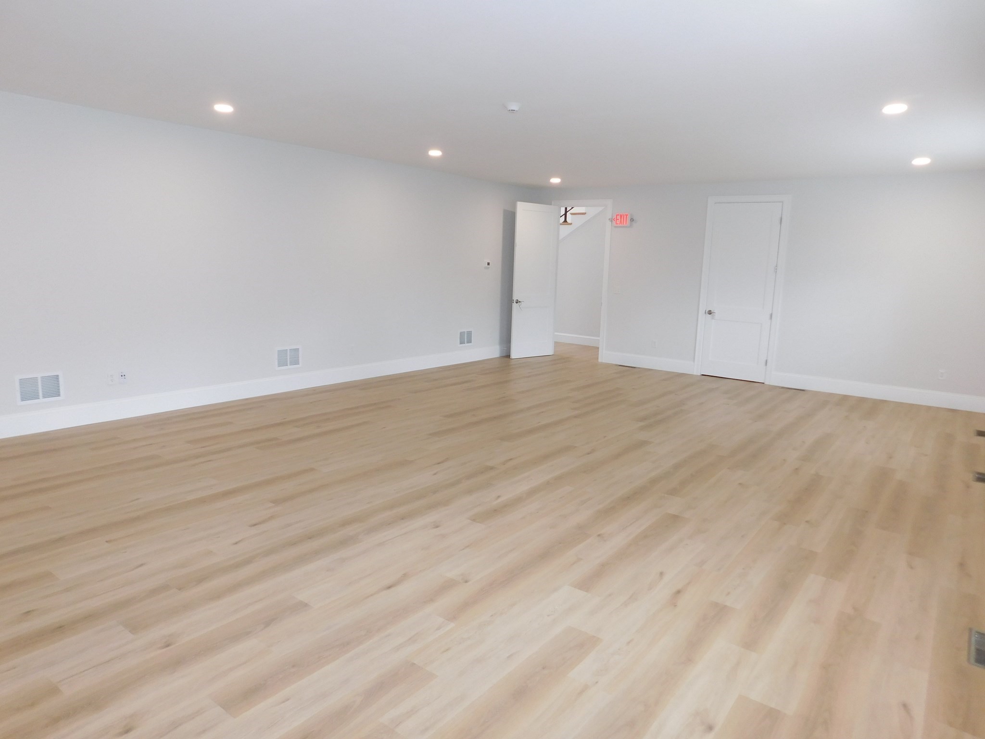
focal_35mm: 23
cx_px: 492
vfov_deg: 58.9
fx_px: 654
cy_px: 370
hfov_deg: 73.9
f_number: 3
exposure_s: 1/30
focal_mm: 4
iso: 140
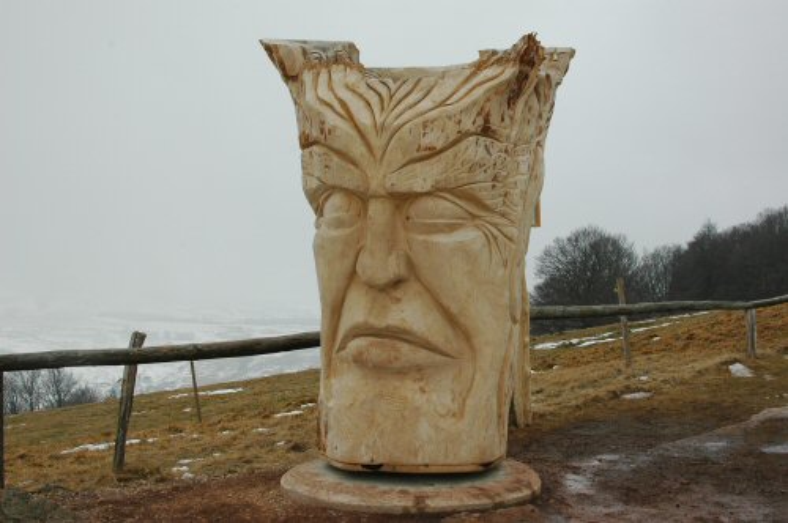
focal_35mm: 42
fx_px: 918
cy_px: 262
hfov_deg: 46.5
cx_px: 394
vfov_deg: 31.8
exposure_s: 1/80
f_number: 10
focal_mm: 28
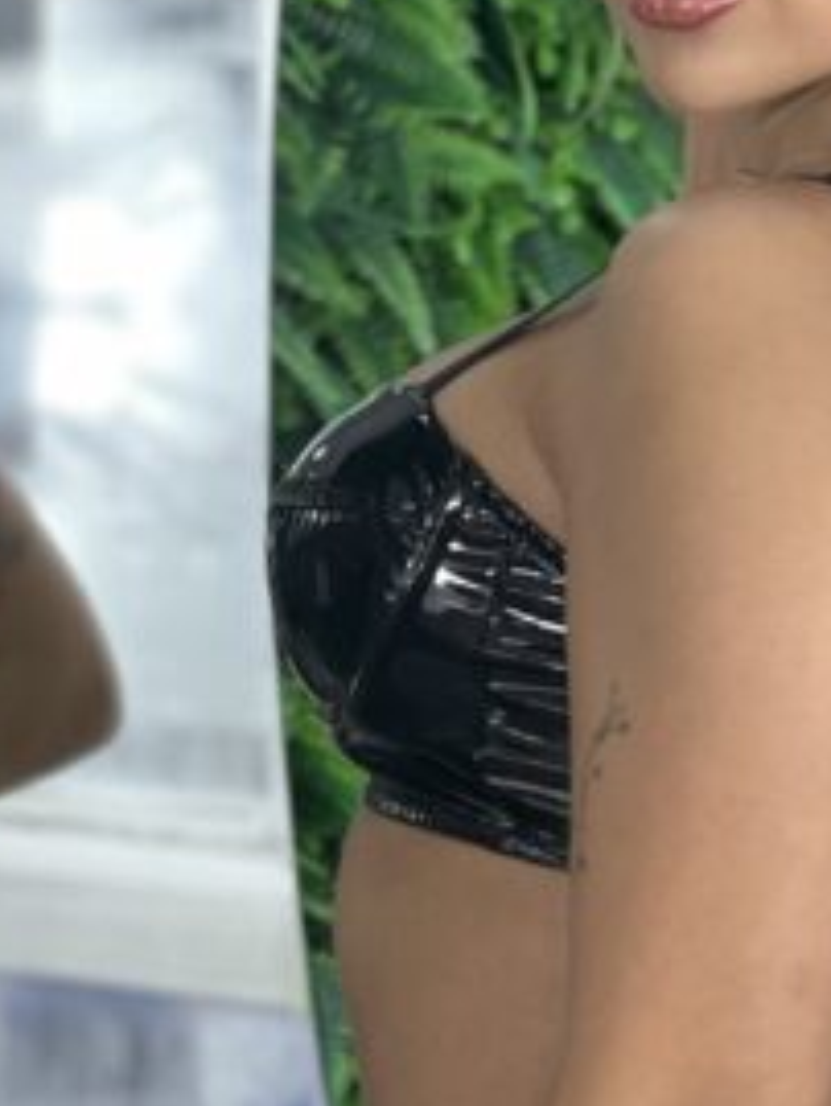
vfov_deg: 7.4
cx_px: 794
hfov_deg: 5.6
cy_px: 1133
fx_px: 8539
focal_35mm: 267
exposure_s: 1/120
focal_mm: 9
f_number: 2.8
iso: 200
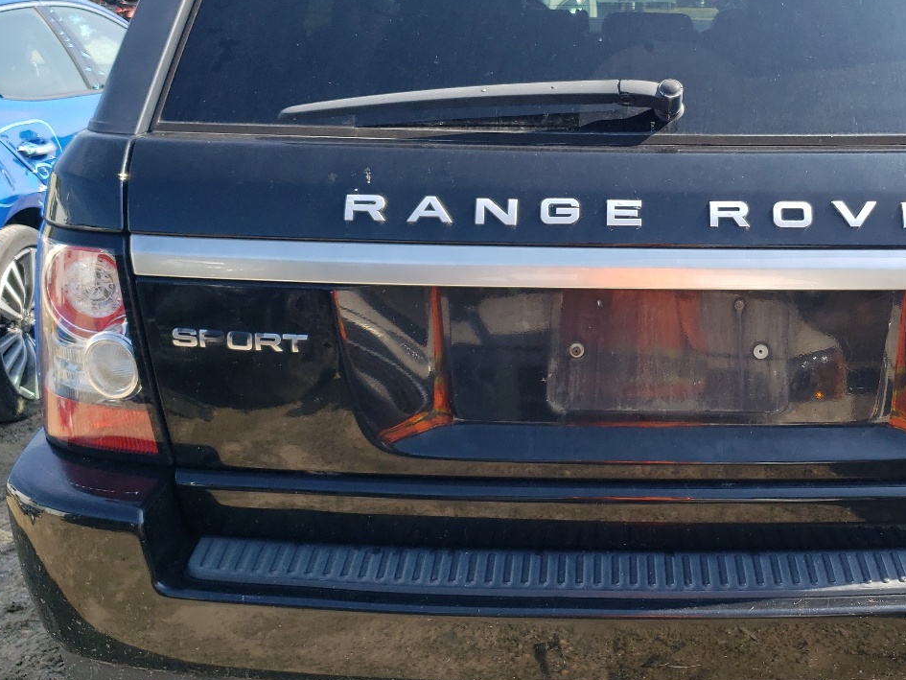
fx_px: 1152
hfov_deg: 42.1
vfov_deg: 32.8
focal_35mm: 44
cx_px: 635
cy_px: 263
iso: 50
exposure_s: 1/1000
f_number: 1.5
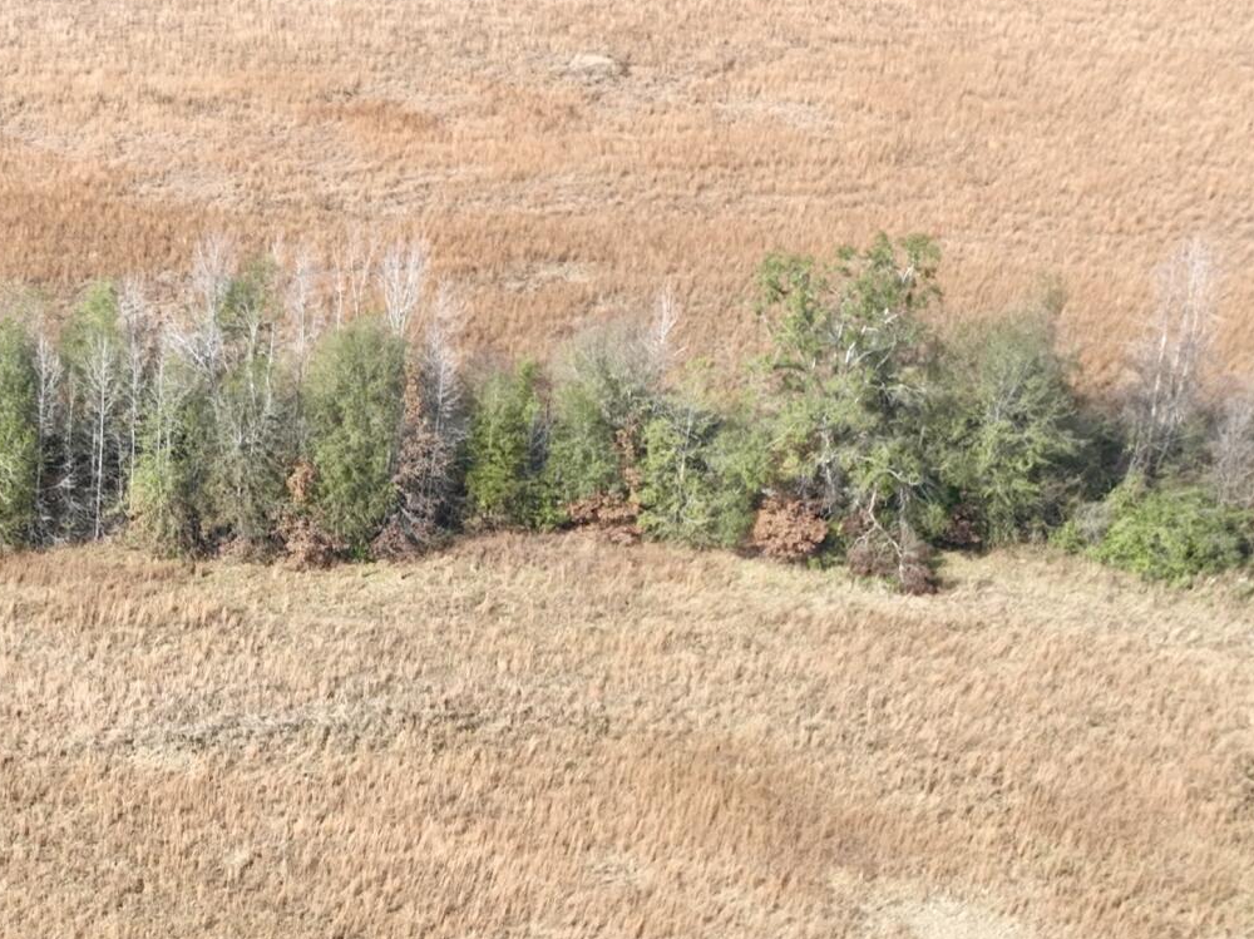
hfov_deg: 26.3
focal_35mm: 72
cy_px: 748
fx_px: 2607
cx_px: 159
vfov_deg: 20.2
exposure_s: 1/640
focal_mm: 12.29
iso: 100
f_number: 2.8
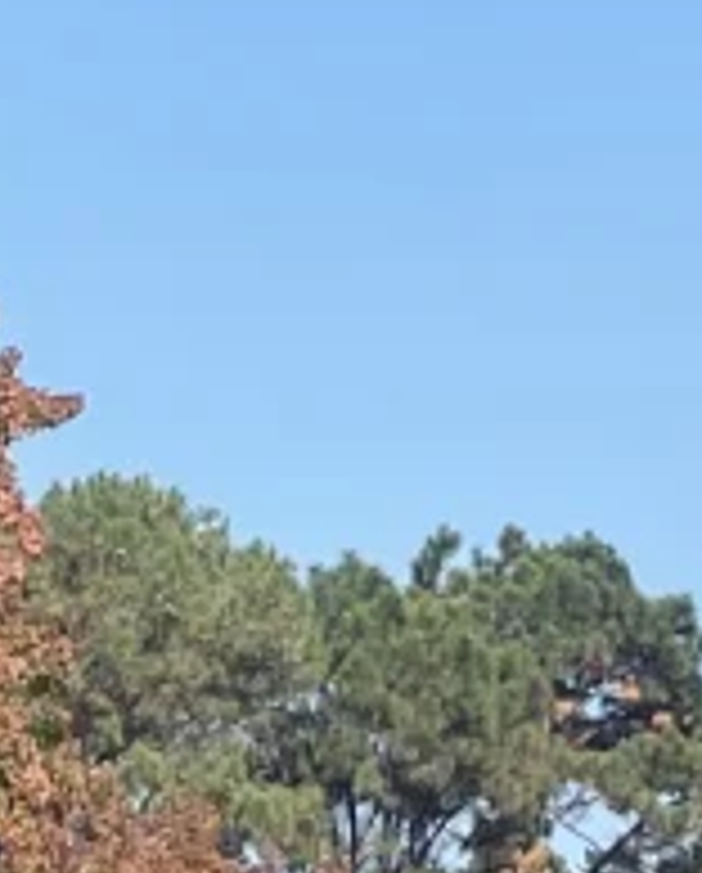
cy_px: -1701
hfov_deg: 8.2
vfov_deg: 8.6
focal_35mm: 188
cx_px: 405
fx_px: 4867
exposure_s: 1/2747
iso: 32
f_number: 1.6
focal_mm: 4.2
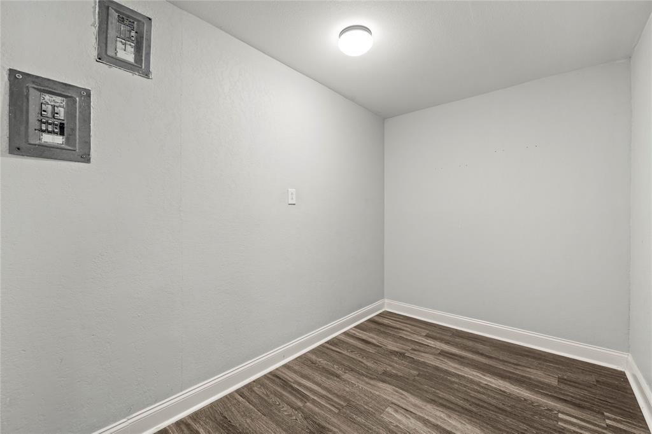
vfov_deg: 77.3
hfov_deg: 100.4
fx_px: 272
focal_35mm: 15
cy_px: 217
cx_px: 326
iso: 125
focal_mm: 15
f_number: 11
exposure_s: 1.3
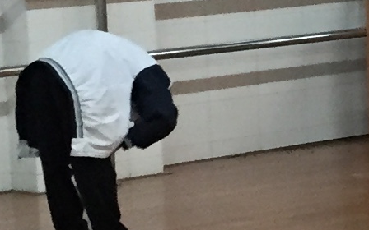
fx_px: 2253
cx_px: 935
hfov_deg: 8.4
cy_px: 58
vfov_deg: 5.9
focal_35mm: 224
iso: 200
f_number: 2.2
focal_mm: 4.15
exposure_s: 1/33
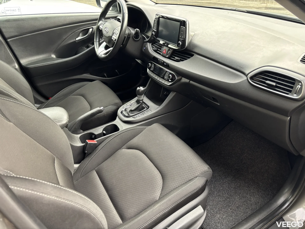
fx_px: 229
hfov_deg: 67.3
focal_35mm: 26
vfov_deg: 53.1
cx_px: 152
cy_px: 114
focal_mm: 5.96
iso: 125
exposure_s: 1/63
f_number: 1.6
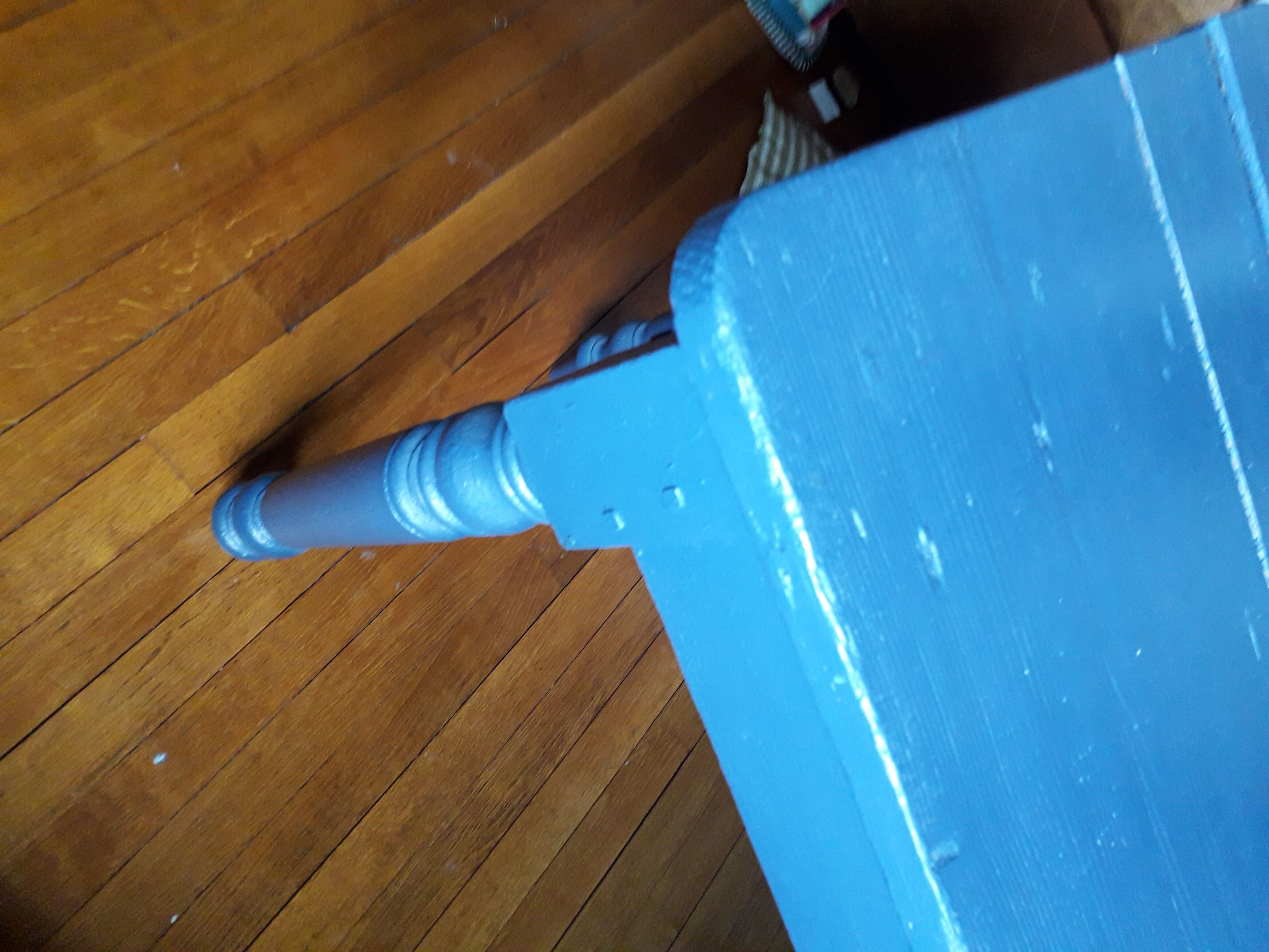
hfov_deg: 65.3
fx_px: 990
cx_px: 634
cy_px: 476
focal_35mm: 27
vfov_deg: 51.4
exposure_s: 1/33
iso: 200
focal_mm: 3.6
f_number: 1.9
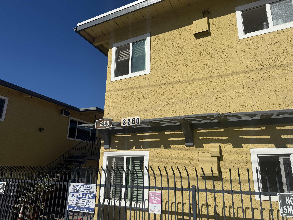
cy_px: 110
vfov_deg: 56.8
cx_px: 146
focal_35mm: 24
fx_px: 203
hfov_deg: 71.6
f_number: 1.78
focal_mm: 6.76
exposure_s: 1/11905
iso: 80
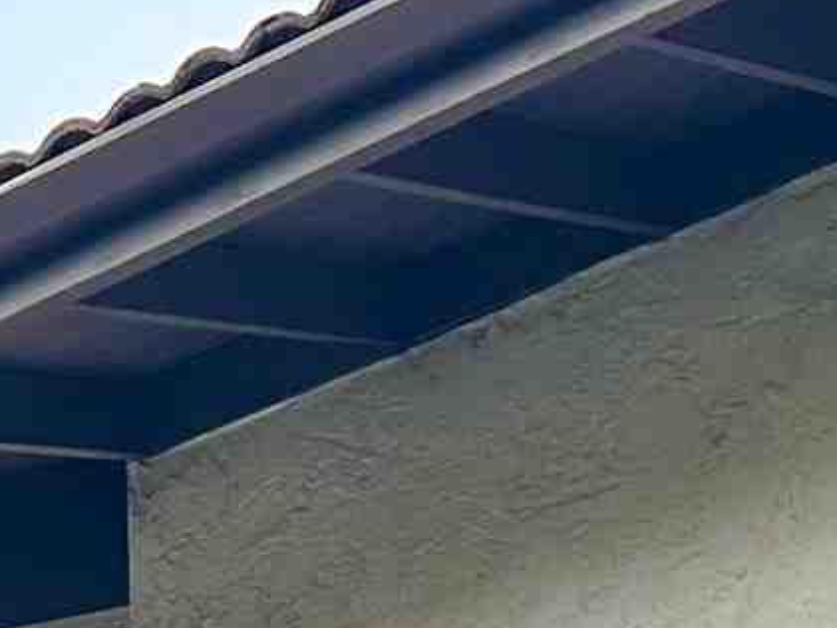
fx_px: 4233
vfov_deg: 7.2
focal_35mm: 175
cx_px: 48
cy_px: 2144
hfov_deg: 11.2
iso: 80
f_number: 1.78
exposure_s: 1/5263
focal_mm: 6.86
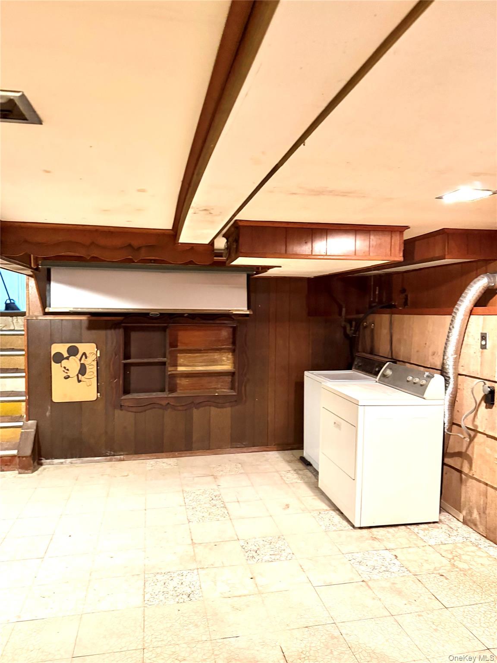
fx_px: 459
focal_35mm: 24
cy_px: 332
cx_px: 248
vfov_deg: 71.6
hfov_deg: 56.8
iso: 800
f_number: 1.78
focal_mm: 6.76
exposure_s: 1/40
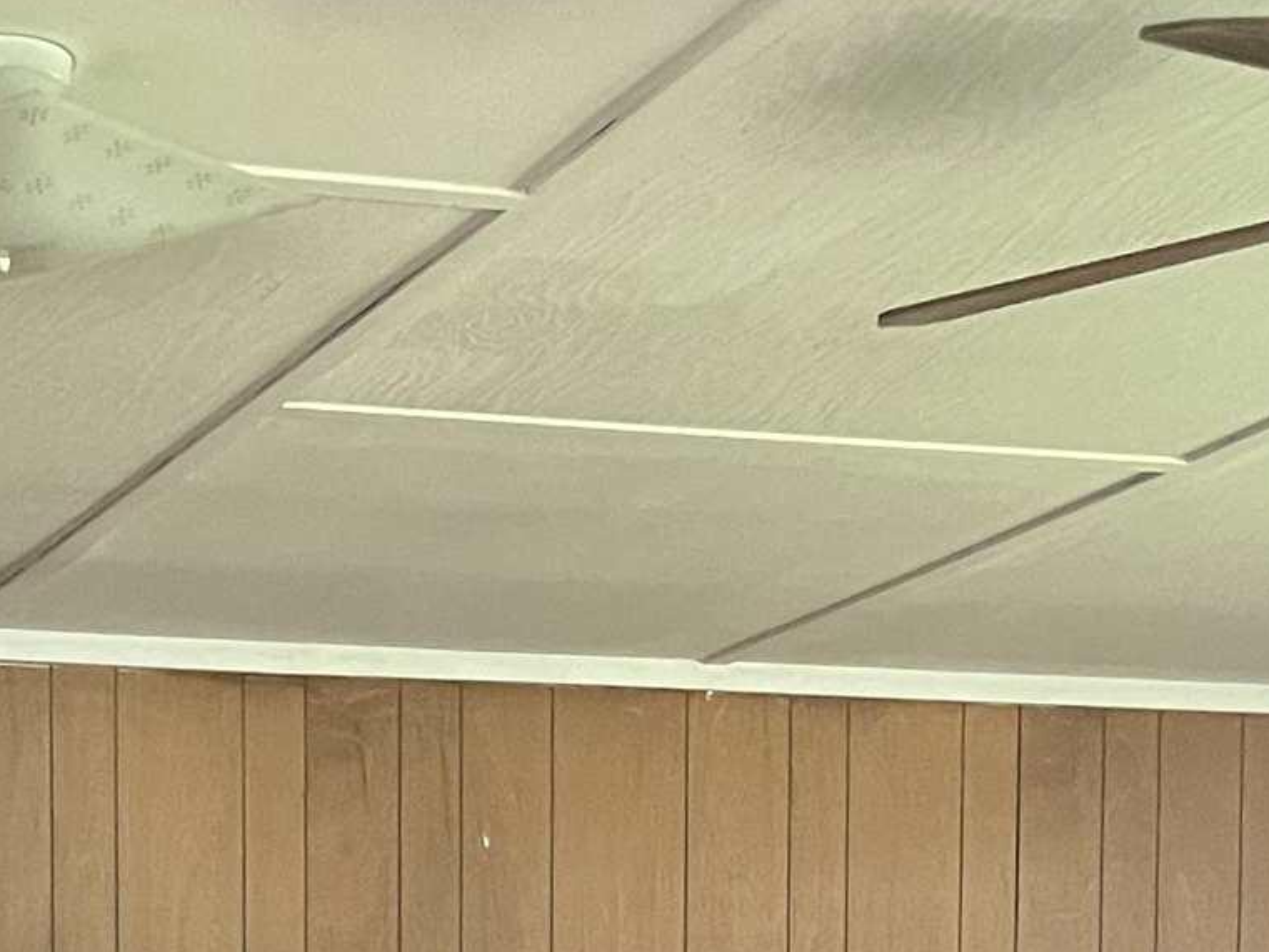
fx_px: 3850
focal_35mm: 105
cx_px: 63
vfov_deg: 12.6
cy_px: 1824
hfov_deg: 18.3
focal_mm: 5.1
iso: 400
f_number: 1.6
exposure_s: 1/40
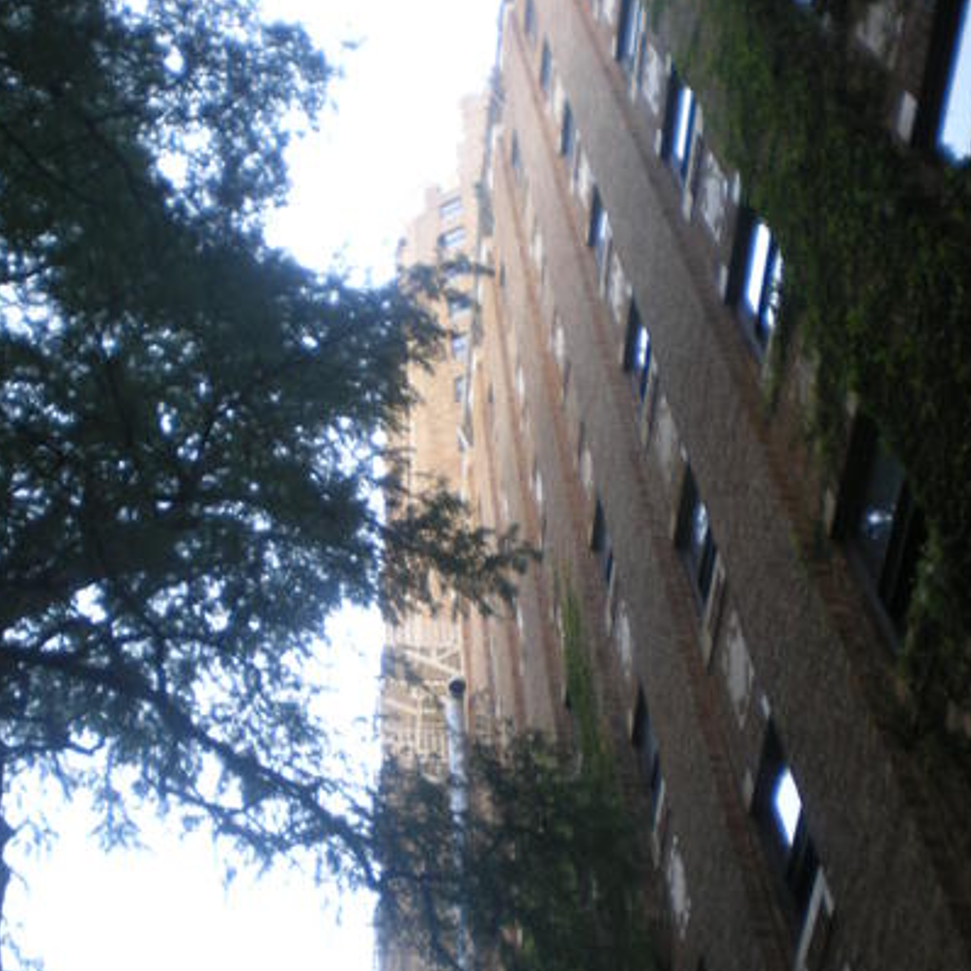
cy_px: 598
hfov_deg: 31.6
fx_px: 1714
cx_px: 456
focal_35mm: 54
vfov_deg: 31.5
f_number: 3.1
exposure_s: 1/93.5
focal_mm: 6.3
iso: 64
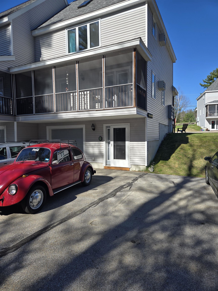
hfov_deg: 58.9
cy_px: 146
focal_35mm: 23
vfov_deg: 73.9
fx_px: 193
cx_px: 109
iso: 25
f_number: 1.8
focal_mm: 5.4
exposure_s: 1/1336
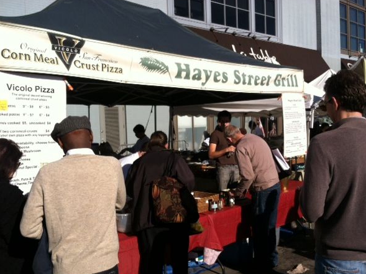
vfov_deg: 37.6
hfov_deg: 49.0
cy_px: 143
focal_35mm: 38
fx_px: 401
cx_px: 198
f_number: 2.8
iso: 80
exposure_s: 1/1875
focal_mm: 3.85
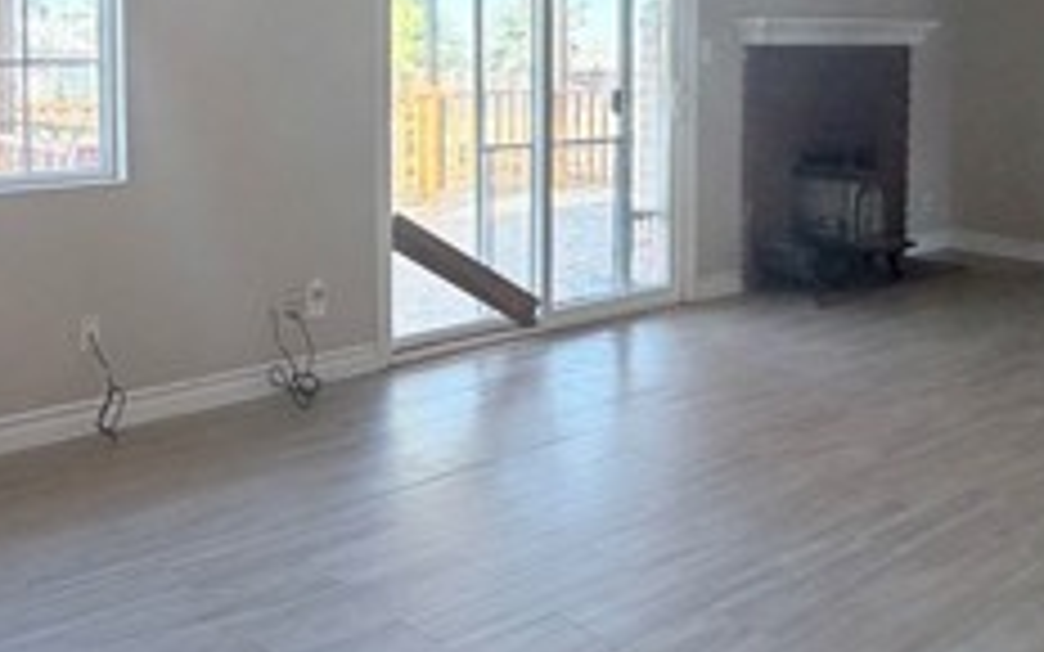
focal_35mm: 41
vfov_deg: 30.2
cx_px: 459
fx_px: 1167
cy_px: 99
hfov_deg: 48.1
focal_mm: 2.22
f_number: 2.2
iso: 160
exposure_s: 1/60
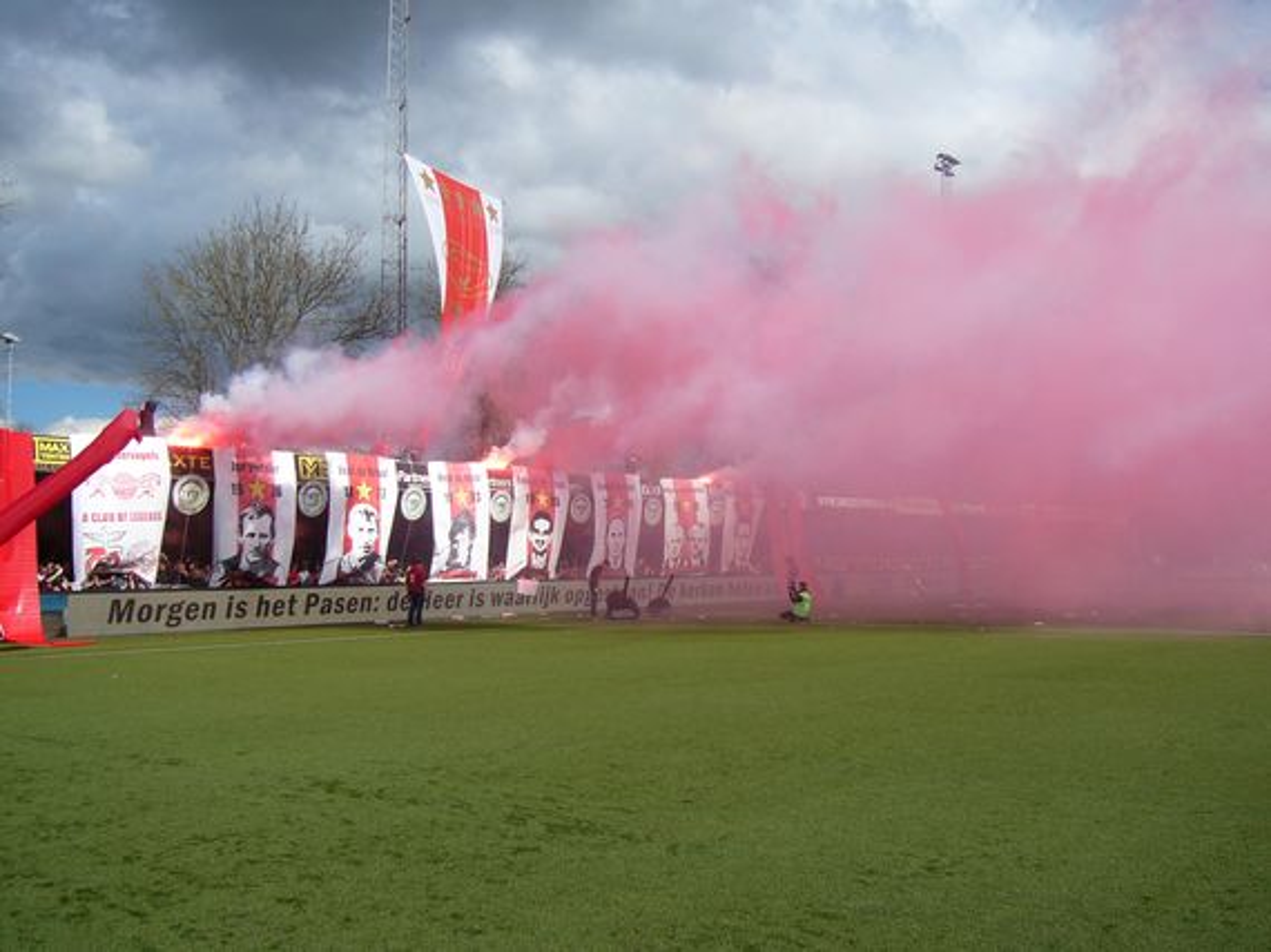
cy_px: 476
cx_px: 636
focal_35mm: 35
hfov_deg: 52.6
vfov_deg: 40.7
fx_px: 1285
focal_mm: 5.8
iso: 50
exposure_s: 1/250
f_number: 8
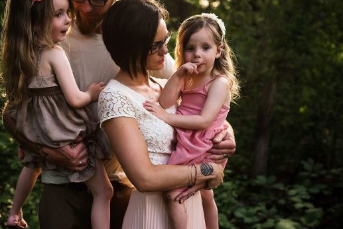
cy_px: 139
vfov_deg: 25.9
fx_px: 496
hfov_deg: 38.0
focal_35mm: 52
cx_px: 135
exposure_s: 1/1000
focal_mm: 35
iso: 800
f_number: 2.2
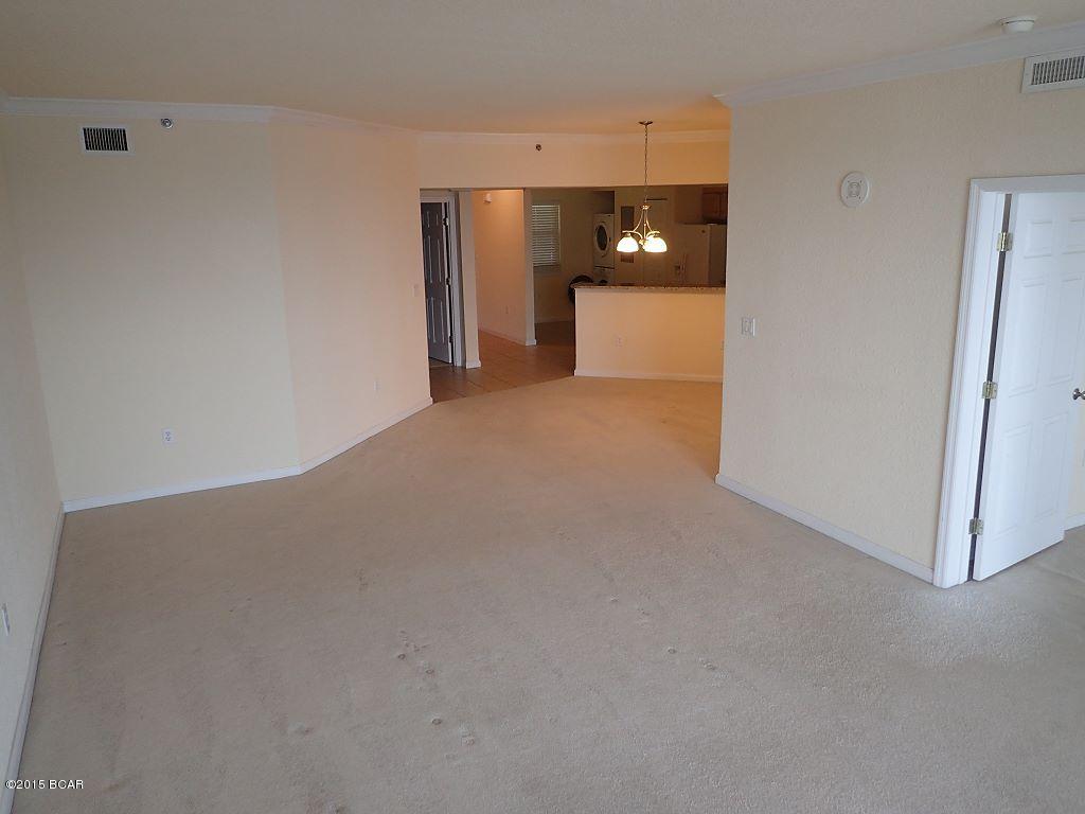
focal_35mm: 25
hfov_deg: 69.4
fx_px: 784
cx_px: 542
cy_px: 407
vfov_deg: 54.9
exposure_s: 1/60
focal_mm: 4.5
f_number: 2
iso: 160
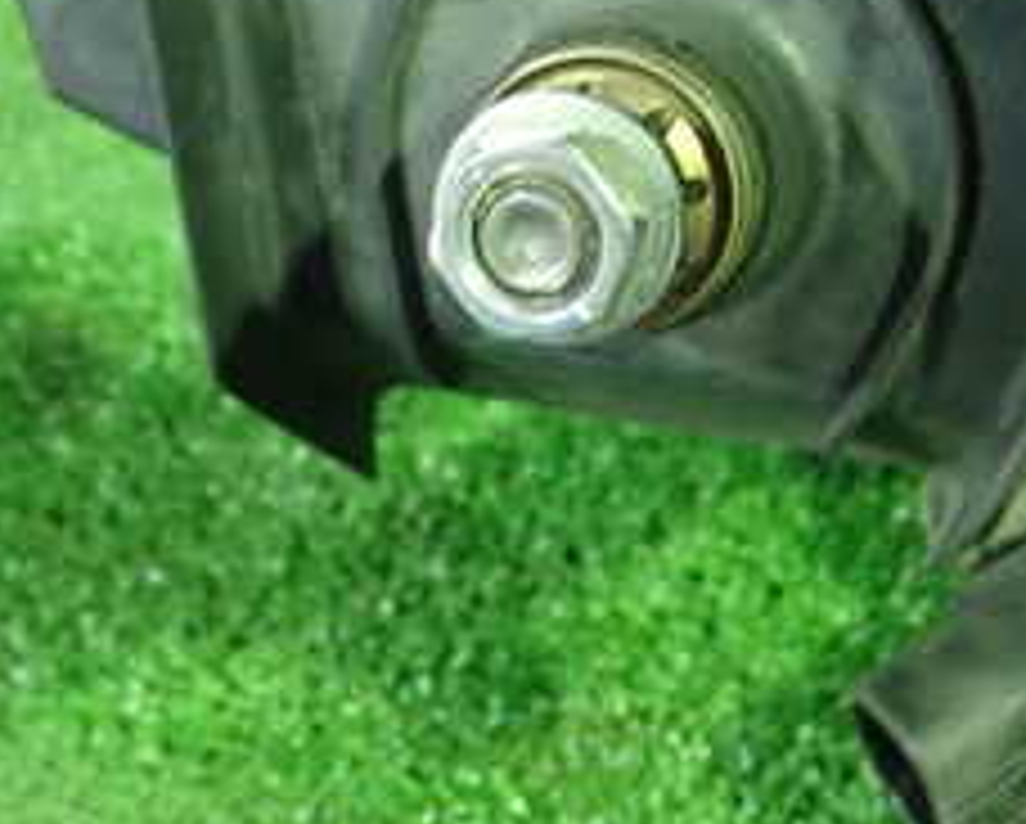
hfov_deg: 24.7
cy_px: -63
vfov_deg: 19.2
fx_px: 2341
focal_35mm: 77
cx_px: 621
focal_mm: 5.5
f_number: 2.3
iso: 800
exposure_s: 1/30
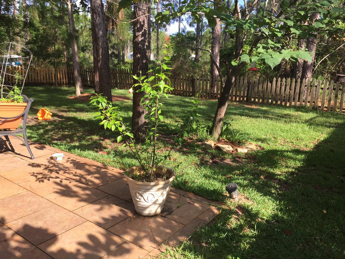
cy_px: 130
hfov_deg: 61.7
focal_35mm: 29
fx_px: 289
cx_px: 172
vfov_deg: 48.2
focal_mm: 4.15
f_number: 2.2
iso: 32
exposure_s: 1/557
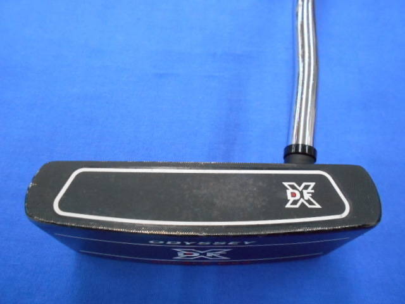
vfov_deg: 53.1
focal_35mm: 26
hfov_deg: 67.3
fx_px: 304
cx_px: 202
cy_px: 152
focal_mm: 4.6
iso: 800
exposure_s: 1/100
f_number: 3.2
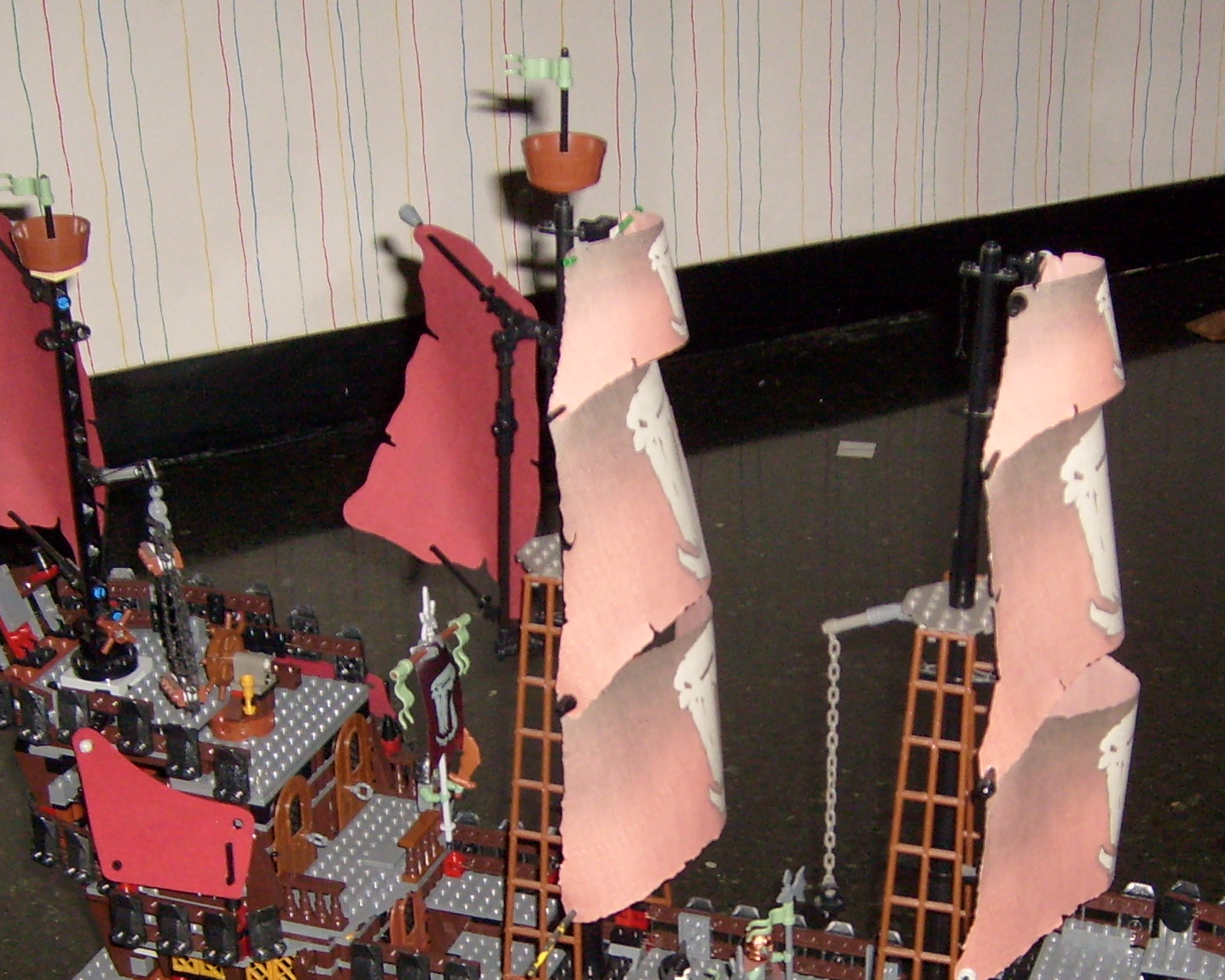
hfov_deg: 28.2
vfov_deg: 22.4
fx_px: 2429
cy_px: 826
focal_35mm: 67
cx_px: 743
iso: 100
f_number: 2.8
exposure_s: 1/45
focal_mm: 5.8
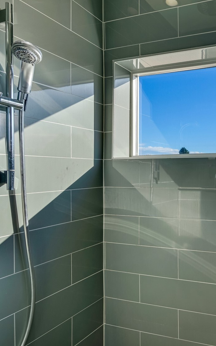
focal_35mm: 25
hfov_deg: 39.4
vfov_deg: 72.5
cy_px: 170
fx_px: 236
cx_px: 242
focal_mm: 16
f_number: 9
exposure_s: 1/3200
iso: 400
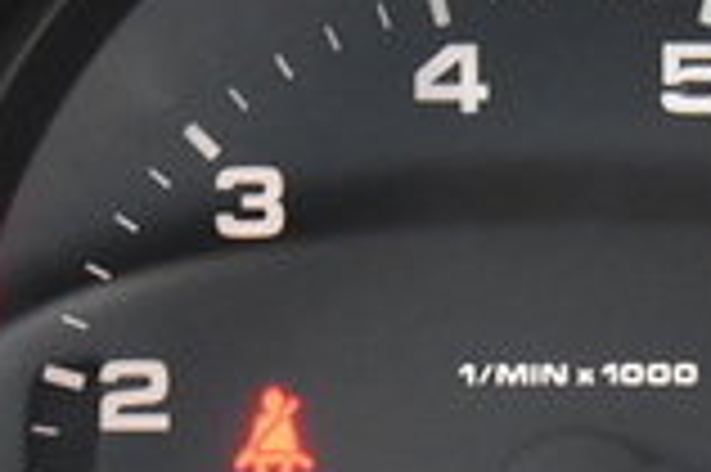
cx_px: 630
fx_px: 5963
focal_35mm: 302
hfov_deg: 6.8
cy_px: 587
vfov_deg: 4.5
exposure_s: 1/60
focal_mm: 31
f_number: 4
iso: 2800
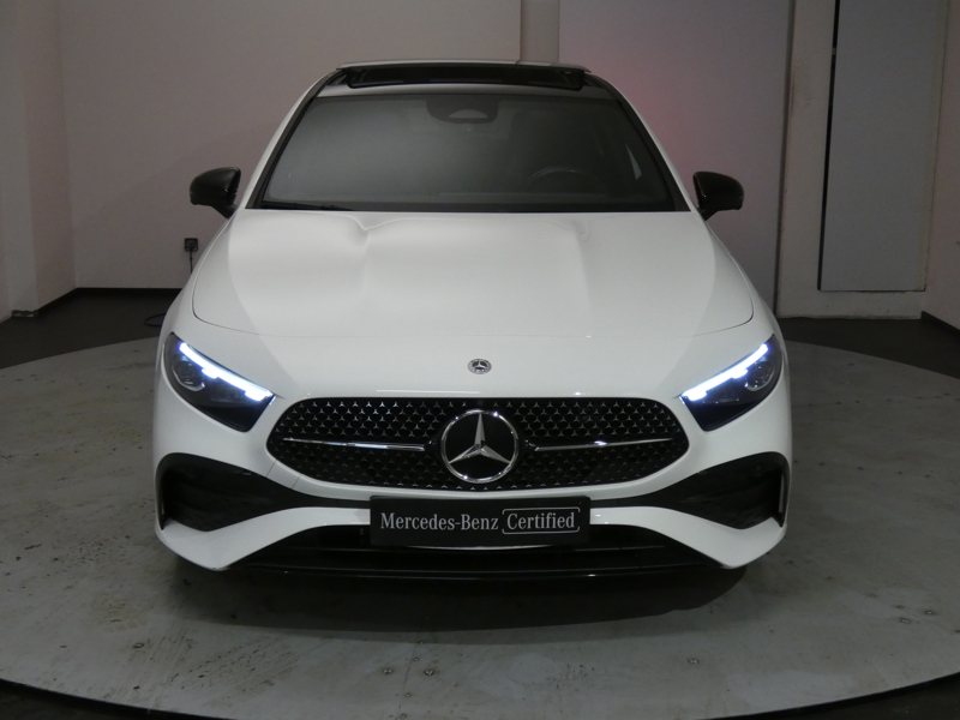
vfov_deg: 31.5
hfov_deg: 41.2
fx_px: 1276
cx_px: 480
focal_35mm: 46
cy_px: 360
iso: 320
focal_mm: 8.2
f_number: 3.8
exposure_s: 1/80
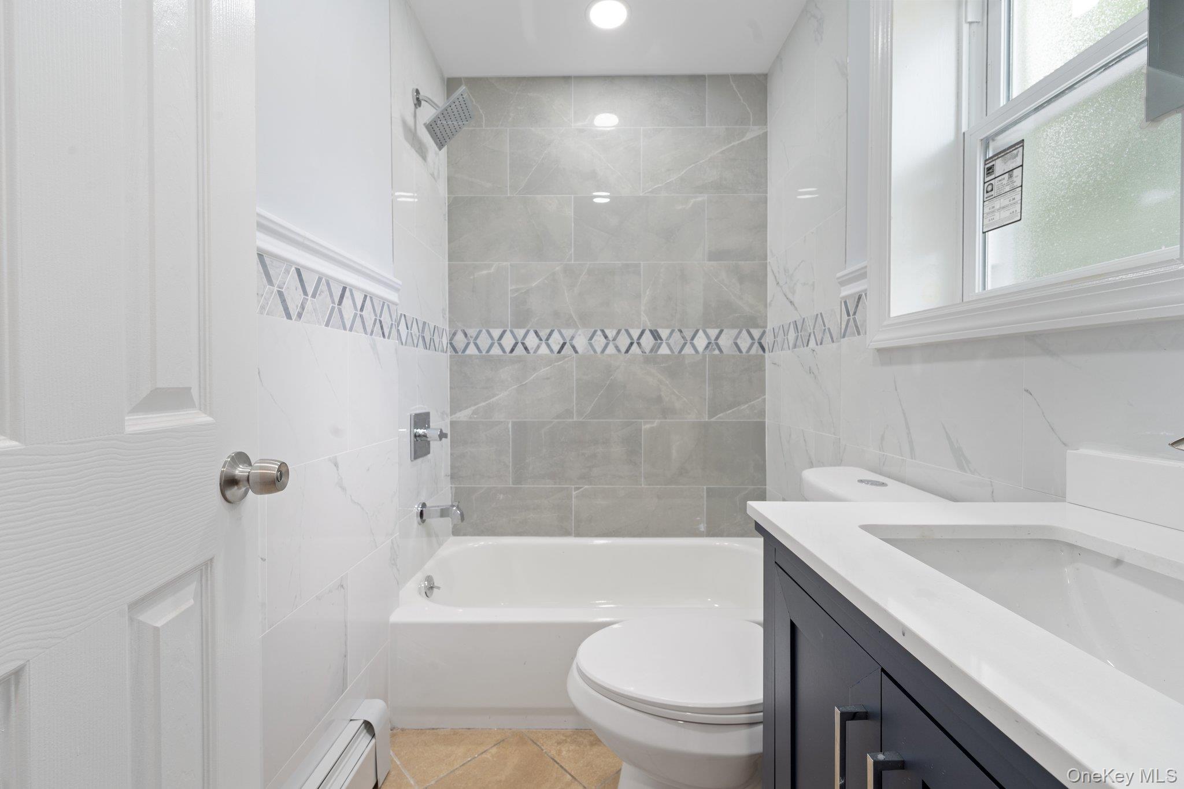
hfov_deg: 104.3
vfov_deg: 81.2
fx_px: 460
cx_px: 592
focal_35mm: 14
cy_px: 394
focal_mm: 14
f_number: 10
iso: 200
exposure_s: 1/3
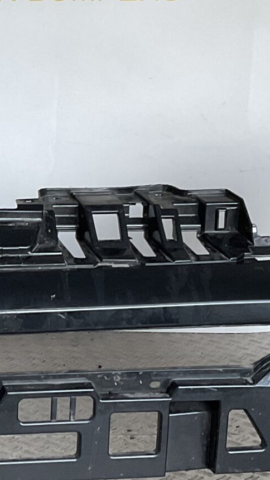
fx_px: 1196
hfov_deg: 12.4
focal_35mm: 94
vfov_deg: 22.7
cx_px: -100
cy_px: 244
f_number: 1.8
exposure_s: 1/60
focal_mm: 3
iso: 64
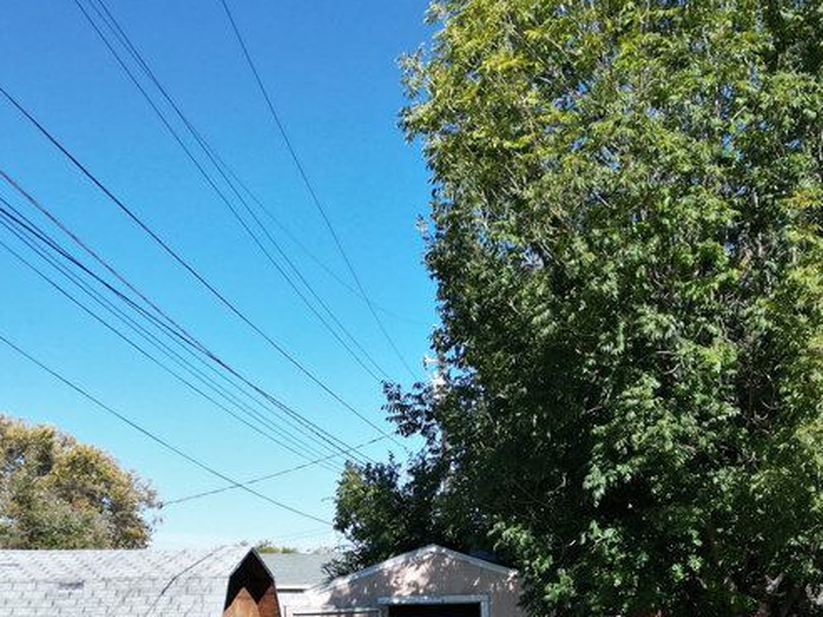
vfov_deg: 27.7
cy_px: 590
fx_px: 1189
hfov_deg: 37.7
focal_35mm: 50
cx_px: 559
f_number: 1.7
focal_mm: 6.72
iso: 130
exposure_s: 1/2500
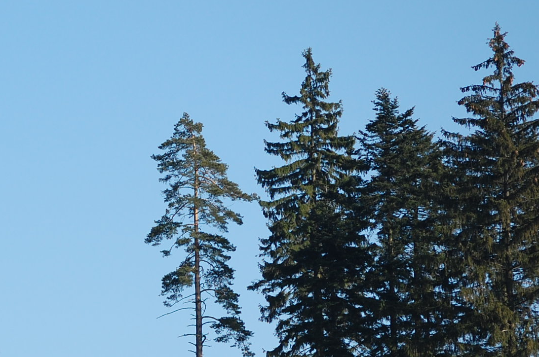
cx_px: -6
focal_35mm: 248
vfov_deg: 5.5
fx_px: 3707
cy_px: 269
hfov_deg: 8.3
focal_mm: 80
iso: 200
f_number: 6.3
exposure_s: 1/640
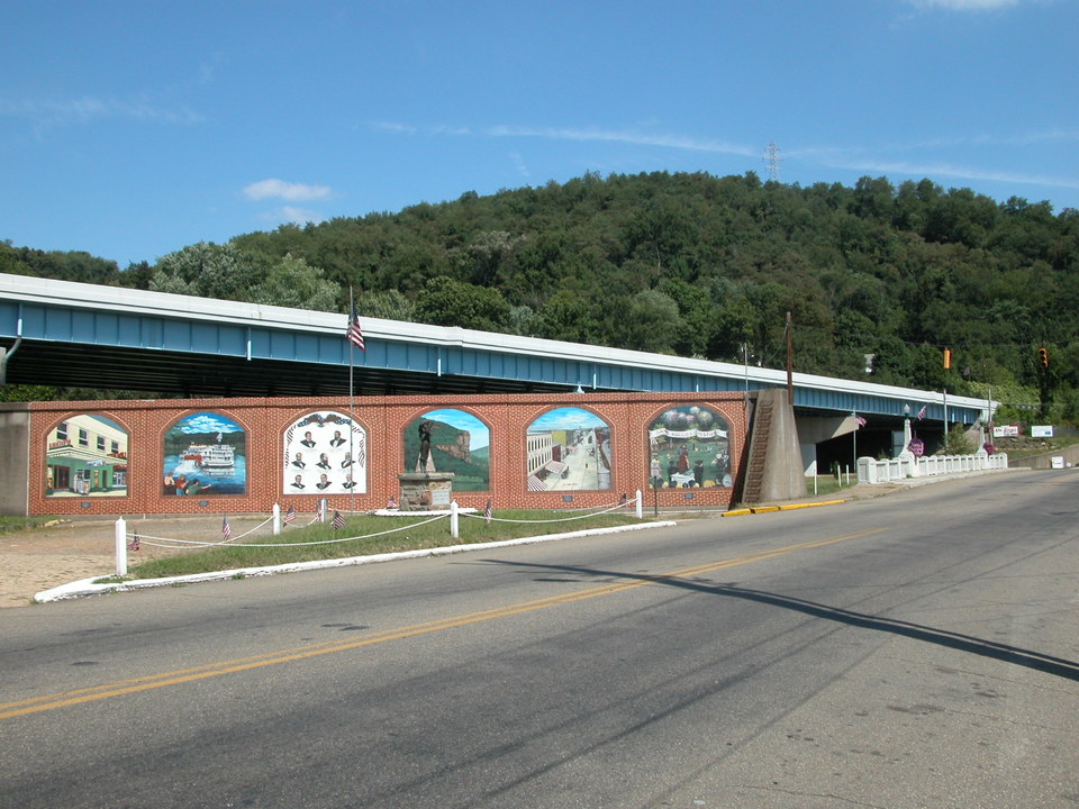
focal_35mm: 35
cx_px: 540
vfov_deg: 40.7
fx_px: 1091
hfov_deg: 52.6
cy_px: 404
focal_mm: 8.9
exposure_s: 1/372
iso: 100
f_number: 6.3
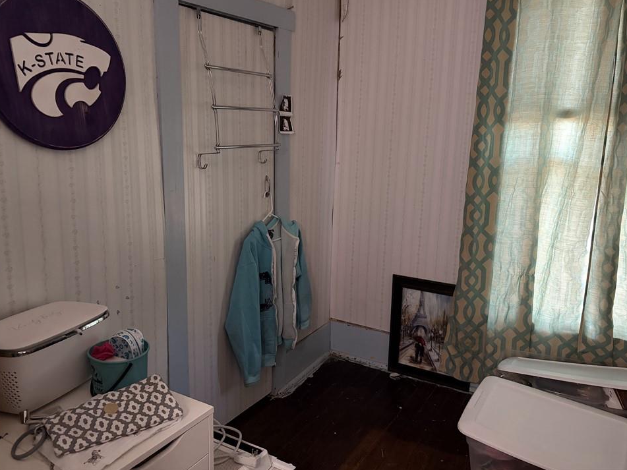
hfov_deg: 63.4
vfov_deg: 49.7
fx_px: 507
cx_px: 318
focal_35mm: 28
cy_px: 220
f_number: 1.6
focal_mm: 5.96
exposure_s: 1/30
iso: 500
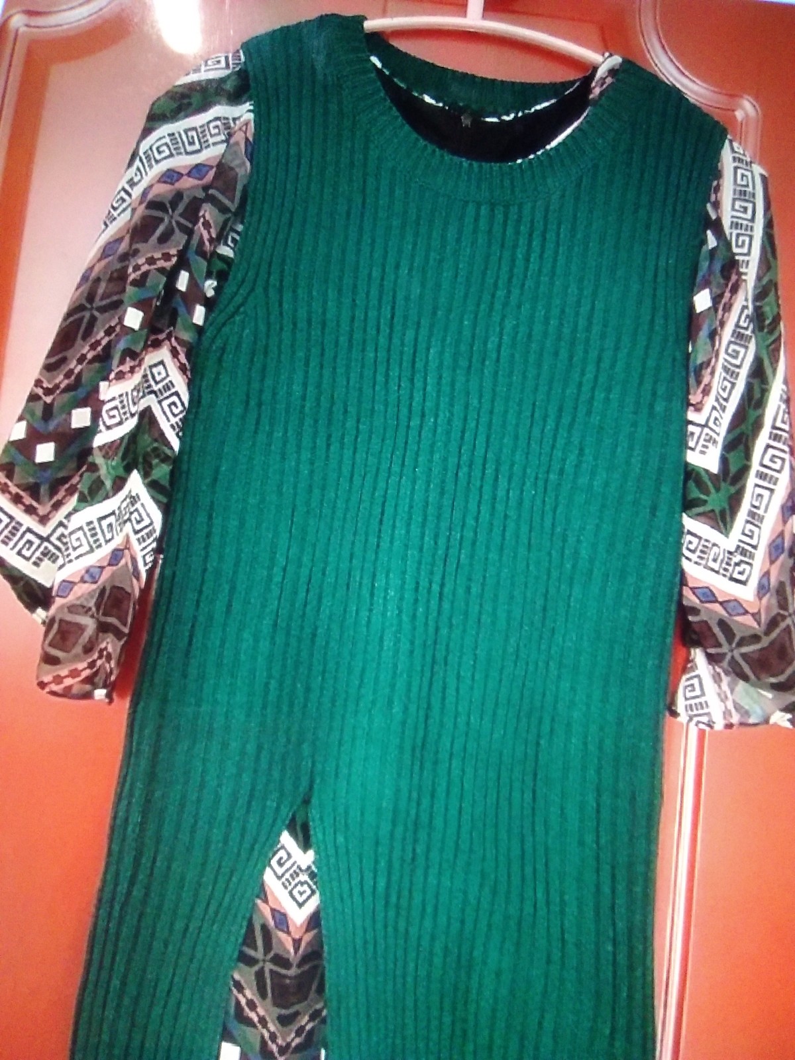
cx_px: 398
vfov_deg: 61.7
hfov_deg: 48.2
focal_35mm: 29
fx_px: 888
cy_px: 530
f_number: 2.4
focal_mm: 2.39
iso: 581
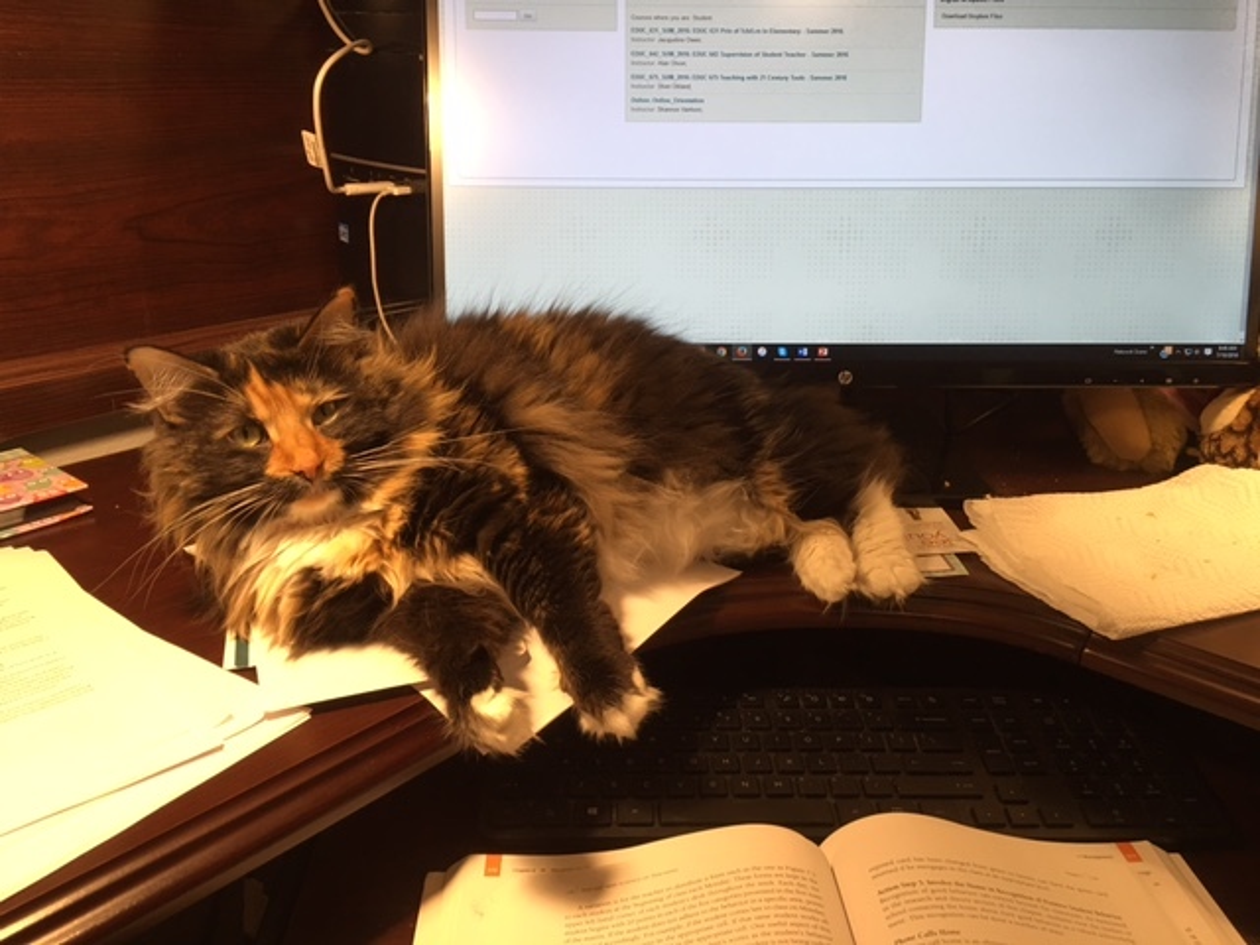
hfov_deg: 61.7
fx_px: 1056
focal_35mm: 29
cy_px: 472
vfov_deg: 48.2
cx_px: 630
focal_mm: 4.15
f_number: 2.2
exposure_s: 1/30
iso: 32
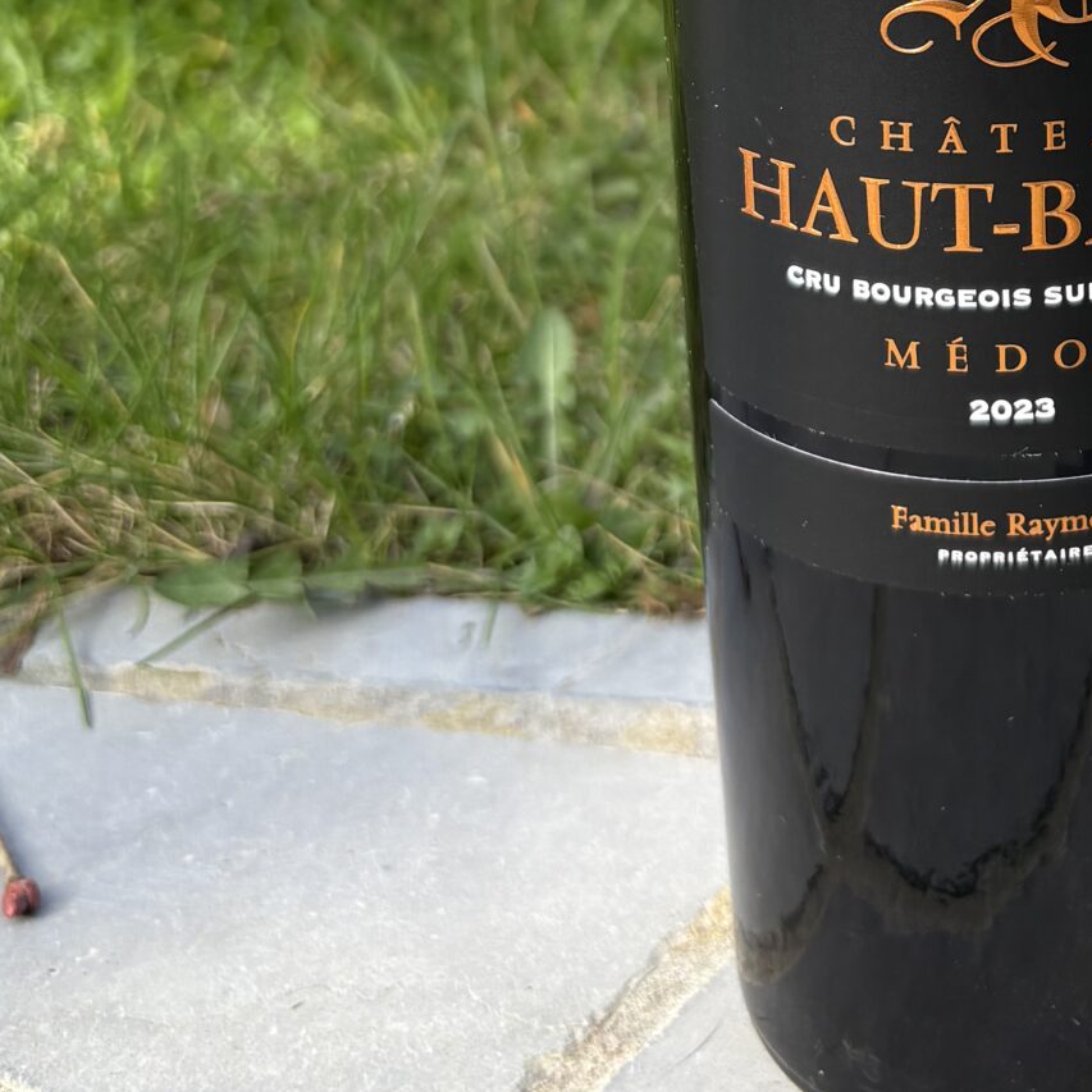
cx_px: 1075
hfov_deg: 24.0
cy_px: -284
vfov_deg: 22.6
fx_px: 2463
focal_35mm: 69
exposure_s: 1/701
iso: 50
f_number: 1.6
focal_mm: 5.96
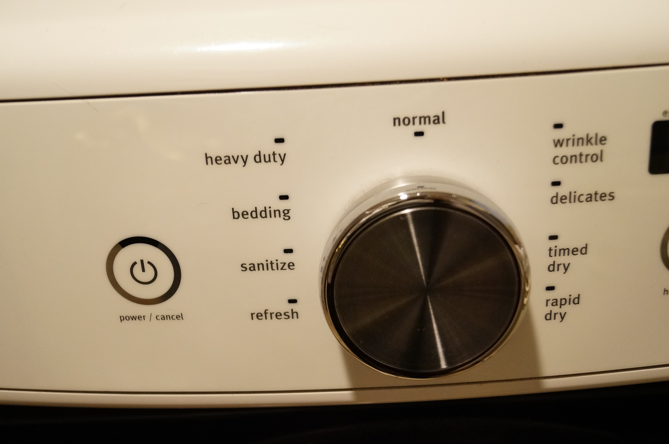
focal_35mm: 42
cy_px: 222
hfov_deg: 46.5
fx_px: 779
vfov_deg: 31.8
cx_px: 334
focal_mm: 28
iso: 1600
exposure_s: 1/60
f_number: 4.5
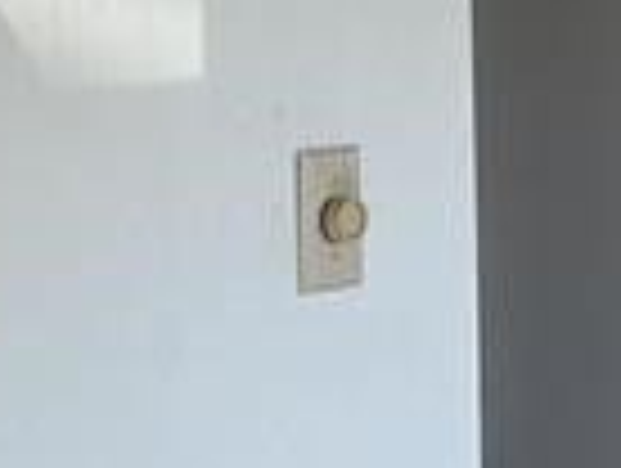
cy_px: -14
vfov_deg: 8.3
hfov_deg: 10.1
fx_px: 3199
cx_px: 1305
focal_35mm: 178
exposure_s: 1/174
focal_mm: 6.86
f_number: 1.78
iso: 64
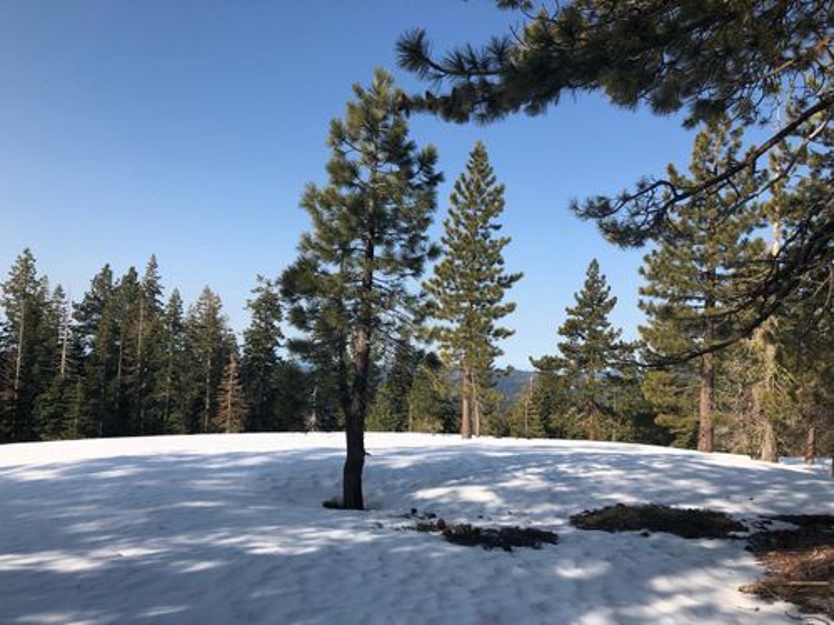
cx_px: 417
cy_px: 312
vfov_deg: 49.7
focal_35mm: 28
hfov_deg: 63.4
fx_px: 675
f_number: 1.8
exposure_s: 1/1946
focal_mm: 4
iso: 20
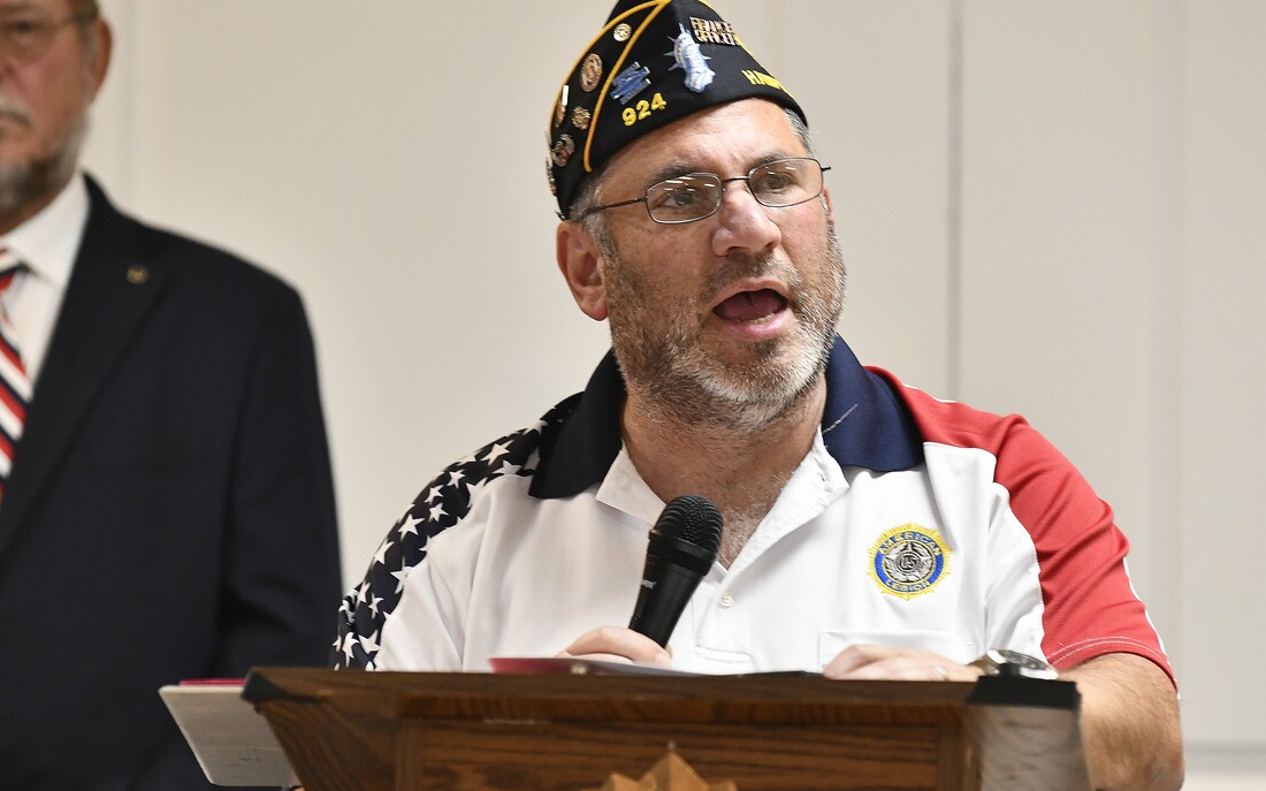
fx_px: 9590
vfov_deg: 4.7
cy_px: 424
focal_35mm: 278
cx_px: 696
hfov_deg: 7.6
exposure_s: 1/125
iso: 2500
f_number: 5.6
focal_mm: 200
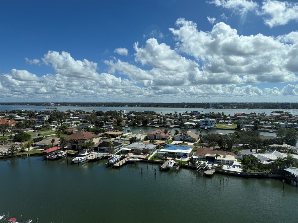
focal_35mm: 24
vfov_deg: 56.8
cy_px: 112
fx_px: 207
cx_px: 149
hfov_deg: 71.6
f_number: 1.78
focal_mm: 6.76
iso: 80
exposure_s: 1/5319
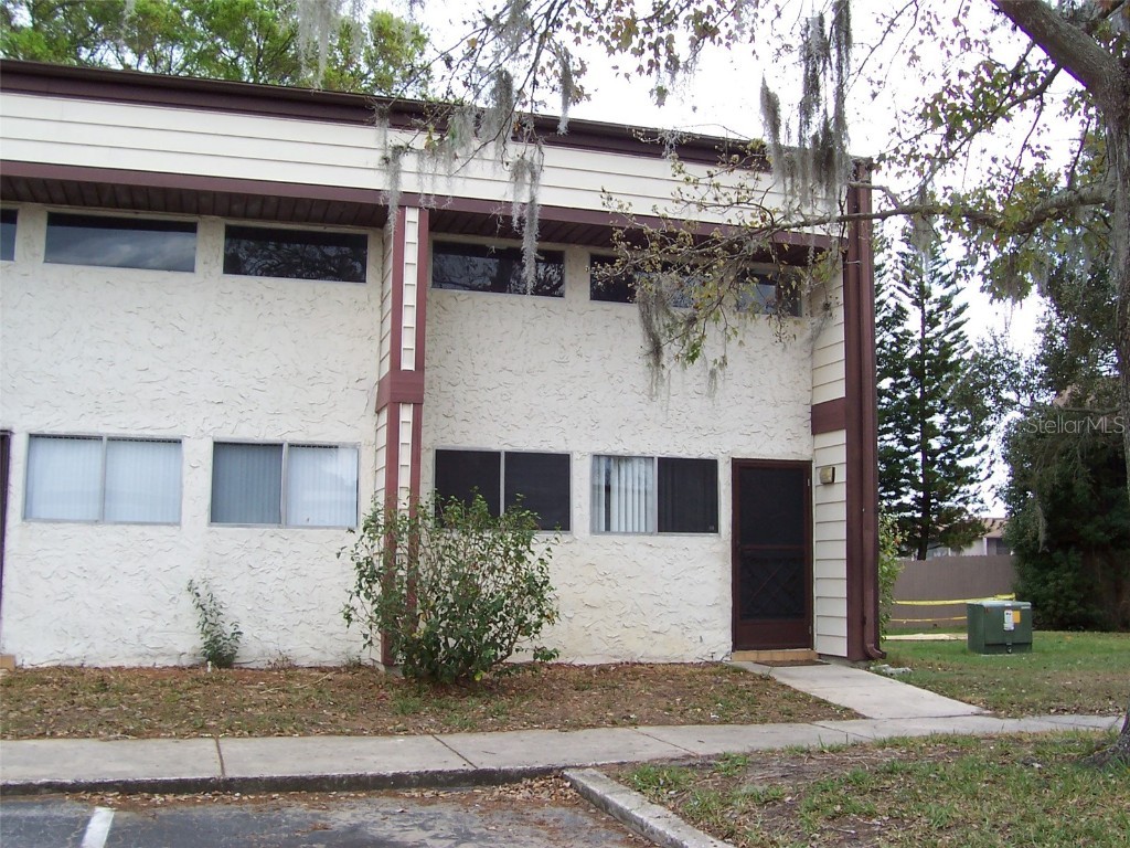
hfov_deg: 50.1
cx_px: 565
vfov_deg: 38.7
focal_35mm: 37
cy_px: 424
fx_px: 1208
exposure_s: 1/125
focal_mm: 5.6
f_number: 5.6
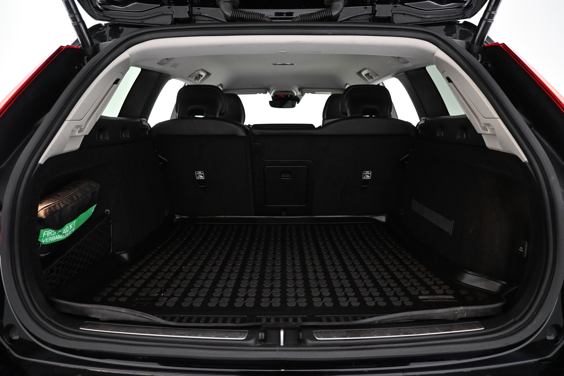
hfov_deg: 73.7
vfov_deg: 53.1
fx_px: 376
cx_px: 282
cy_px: 188
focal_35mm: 24
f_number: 3.5
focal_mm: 16
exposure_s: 1/80
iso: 3200
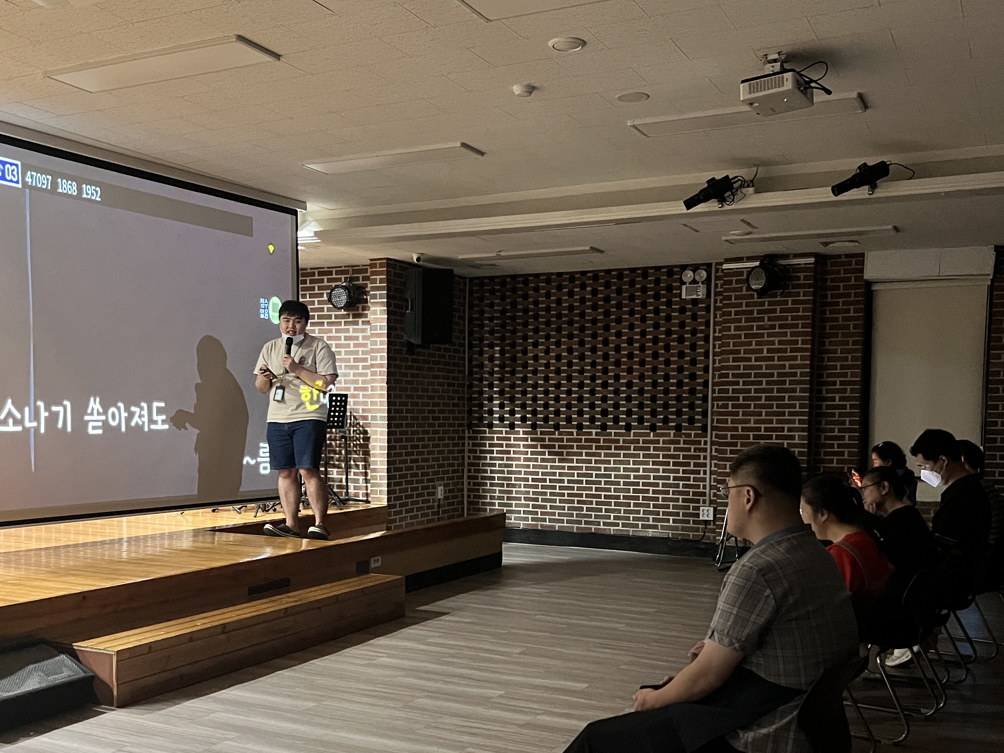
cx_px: 490
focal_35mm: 36
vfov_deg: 39.3
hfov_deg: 51.3
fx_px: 1044
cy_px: 490
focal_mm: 5.7
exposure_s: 1/30
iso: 500
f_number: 1.5
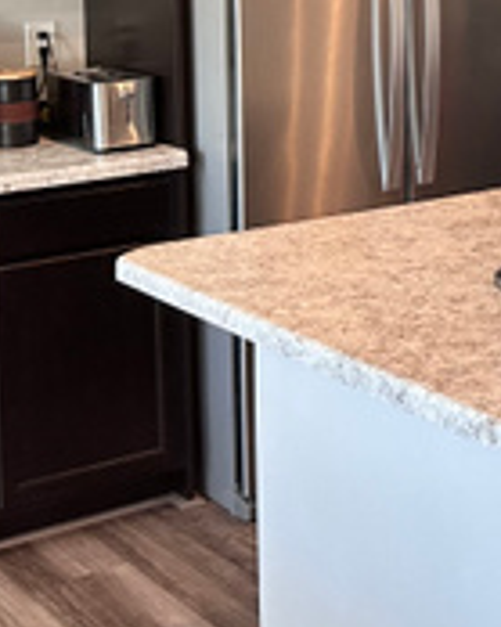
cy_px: -40
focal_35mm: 86
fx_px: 1595
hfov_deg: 16.2
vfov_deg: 21.3
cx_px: 761
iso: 160
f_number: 1.78
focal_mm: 6.86
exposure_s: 1/120
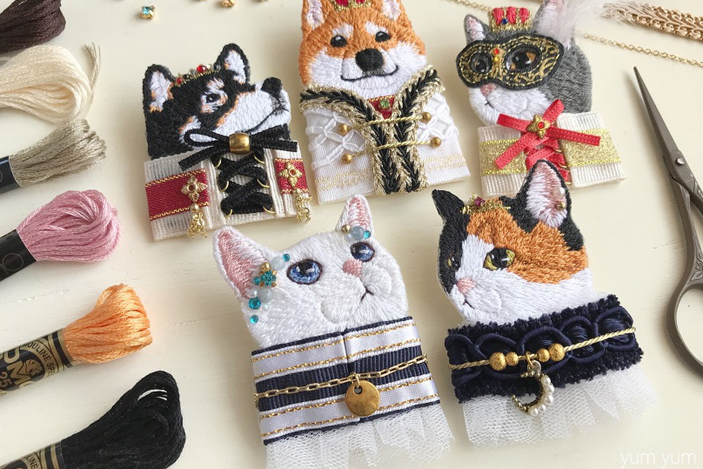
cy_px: 222
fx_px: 605
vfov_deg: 42.3
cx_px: 364
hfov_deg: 60.3
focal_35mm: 31
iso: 25
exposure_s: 1/60
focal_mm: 3.99
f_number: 1.8
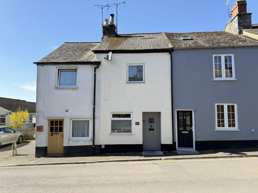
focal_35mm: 24
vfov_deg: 56.8
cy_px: 96
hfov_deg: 71.6
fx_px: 179
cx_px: 129
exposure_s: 1/2000
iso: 80
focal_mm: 6.76
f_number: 1.78
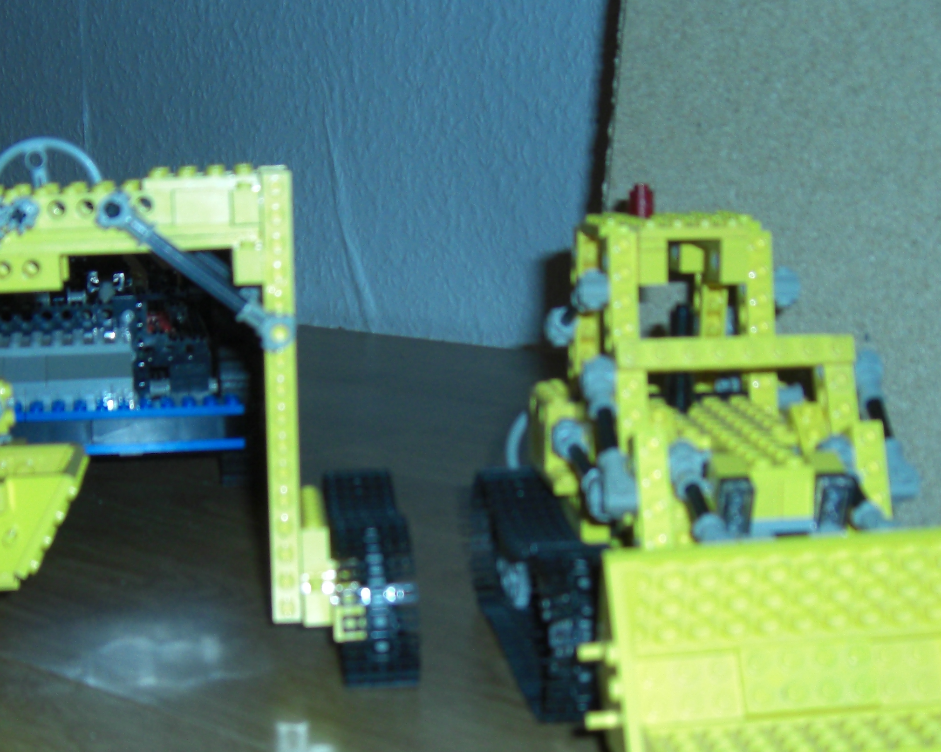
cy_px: 466
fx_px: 1866
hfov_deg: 28.2
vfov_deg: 22.8
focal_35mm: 67
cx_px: 384
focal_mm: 7.9
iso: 200
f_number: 2.8
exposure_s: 1/60
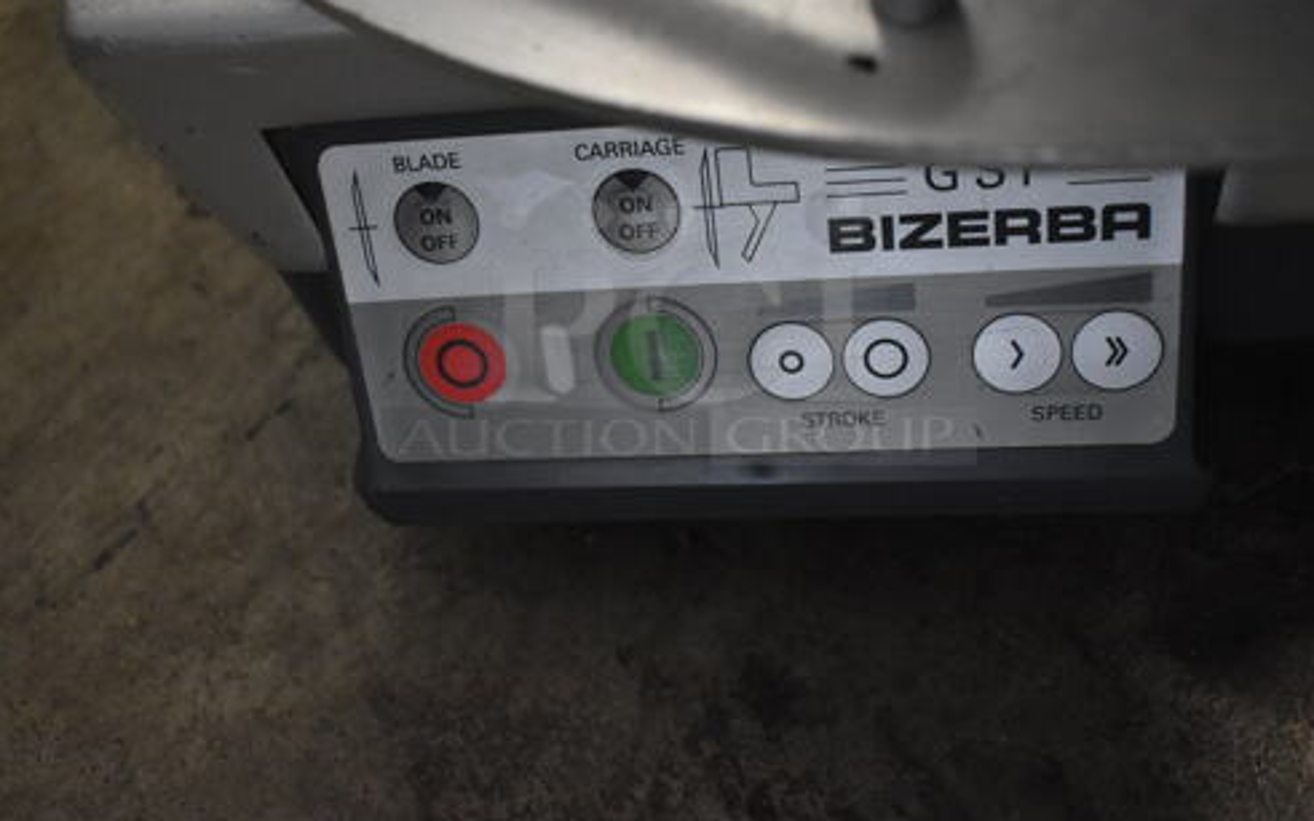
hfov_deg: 51.5
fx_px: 1361
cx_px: 680
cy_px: 324
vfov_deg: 33.5
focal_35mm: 38
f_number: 3.5
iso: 2800
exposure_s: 1/30
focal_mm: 20
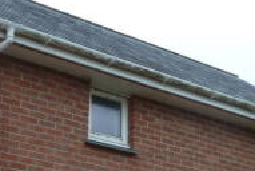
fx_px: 674
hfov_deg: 21.3
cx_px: 81
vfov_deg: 13.6
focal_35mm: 95
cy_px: 252
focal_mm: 5
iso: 80
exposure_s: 1/80
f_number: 3.4
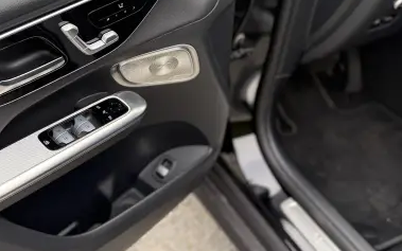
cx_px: 152
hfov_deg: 45.8
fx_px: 471
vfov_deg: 29.3
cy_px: 56
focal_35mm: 43
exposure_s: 1/330
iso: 100
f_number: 1.78
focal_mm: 6.76
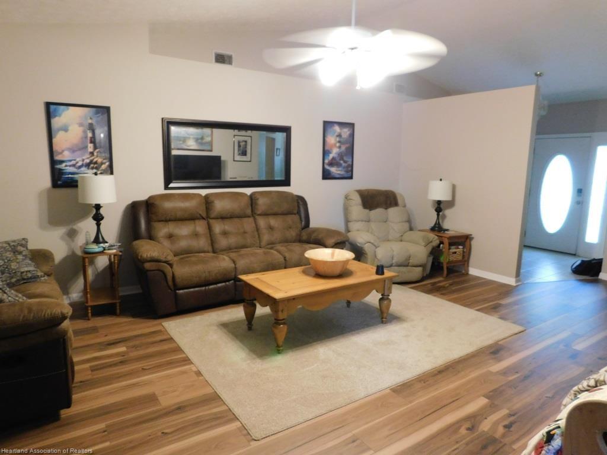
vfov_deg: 58.9
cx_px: 304
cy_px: 228
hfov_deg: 73.9
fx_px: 403
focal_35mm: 23
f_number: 3
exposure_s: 1/10
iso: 400
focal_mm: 4
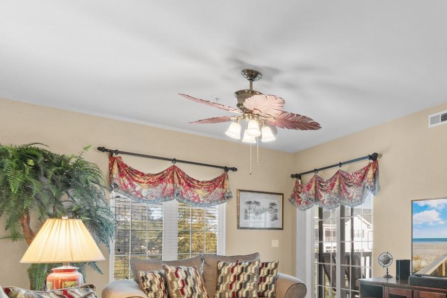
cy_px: 236
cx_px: 396
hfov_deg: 57.1
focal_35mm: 28
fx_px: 348
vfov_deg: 44.3
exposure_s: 1/6
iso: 100
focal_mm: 10
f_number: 4.5
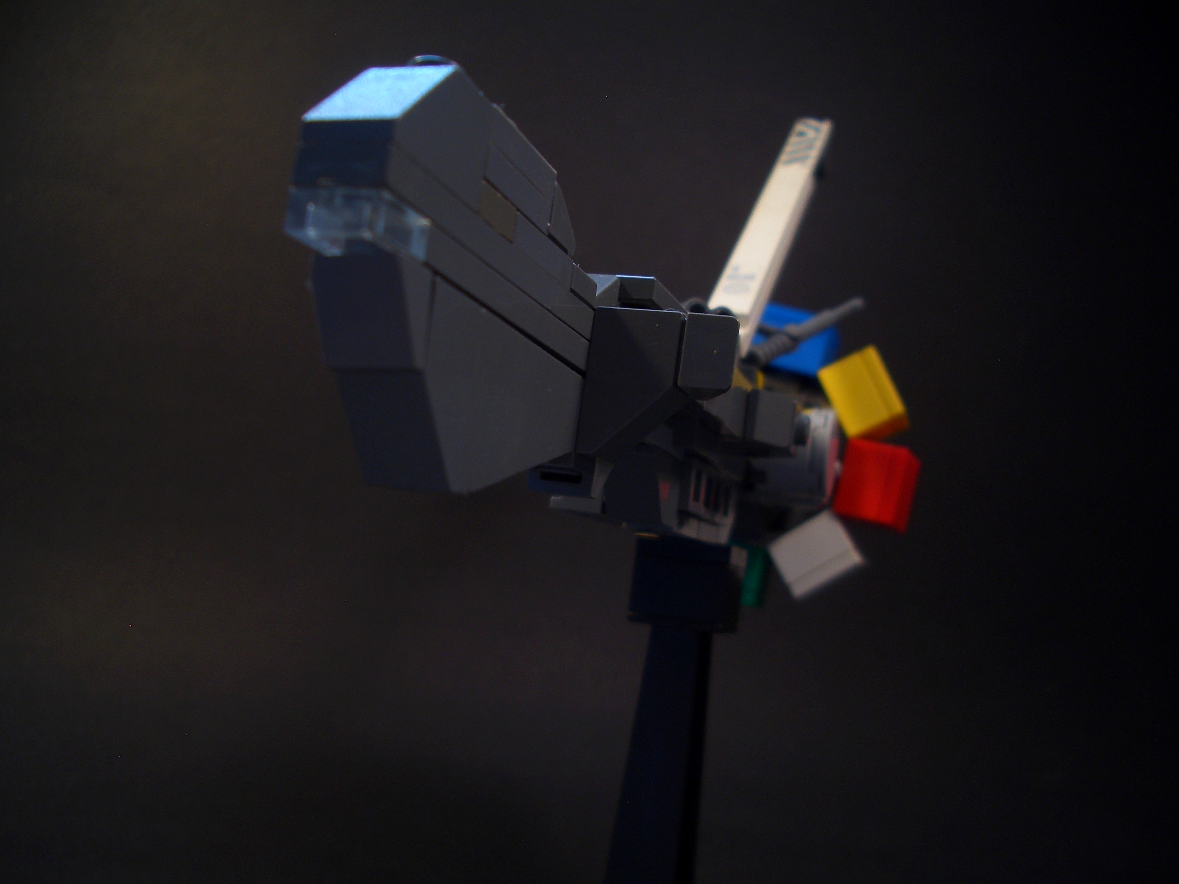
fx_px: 1192
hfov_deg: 52.6
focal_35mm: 35
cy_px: 442
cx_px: 590
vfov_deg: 40.7
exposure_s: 1/20
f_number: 2.6
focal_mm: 5.8
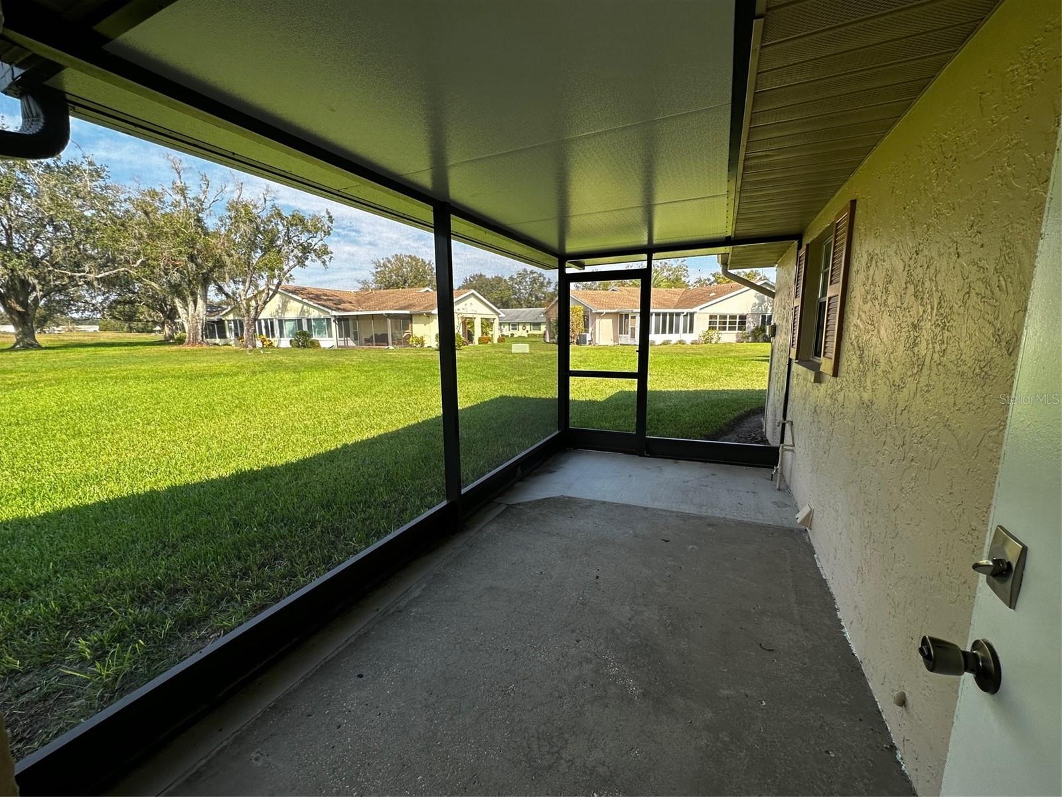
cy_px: 398
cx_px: 531
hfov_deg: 102.1
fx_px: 430
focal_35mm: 14
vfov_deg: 85.7
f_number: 2.2
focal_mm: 2.22
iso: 40
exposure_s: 1/381
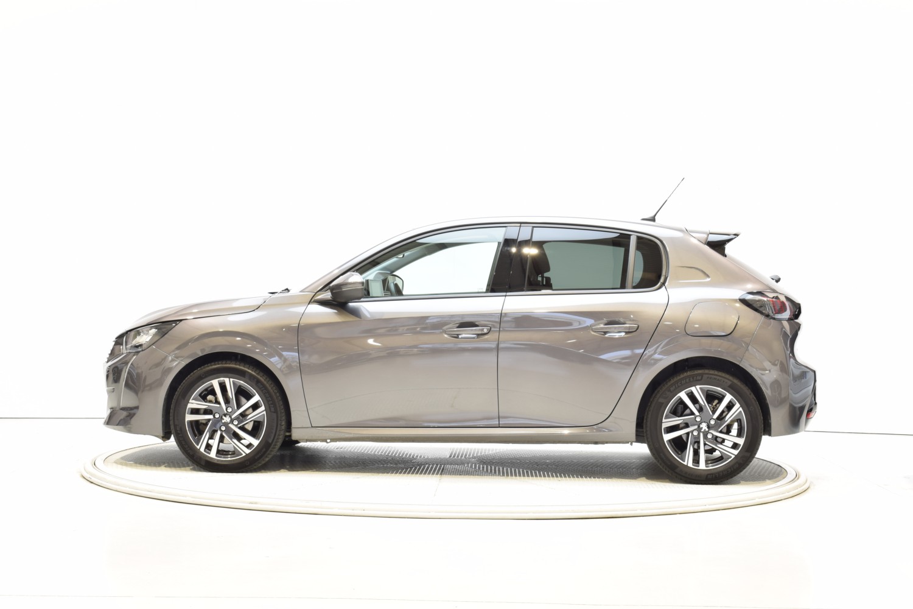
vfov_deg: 21.6
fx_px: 1598
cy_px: 304
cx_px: 456
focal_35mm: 63
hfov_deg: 31.9
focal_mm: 42
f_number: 10
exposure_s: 1/1.3
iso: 100
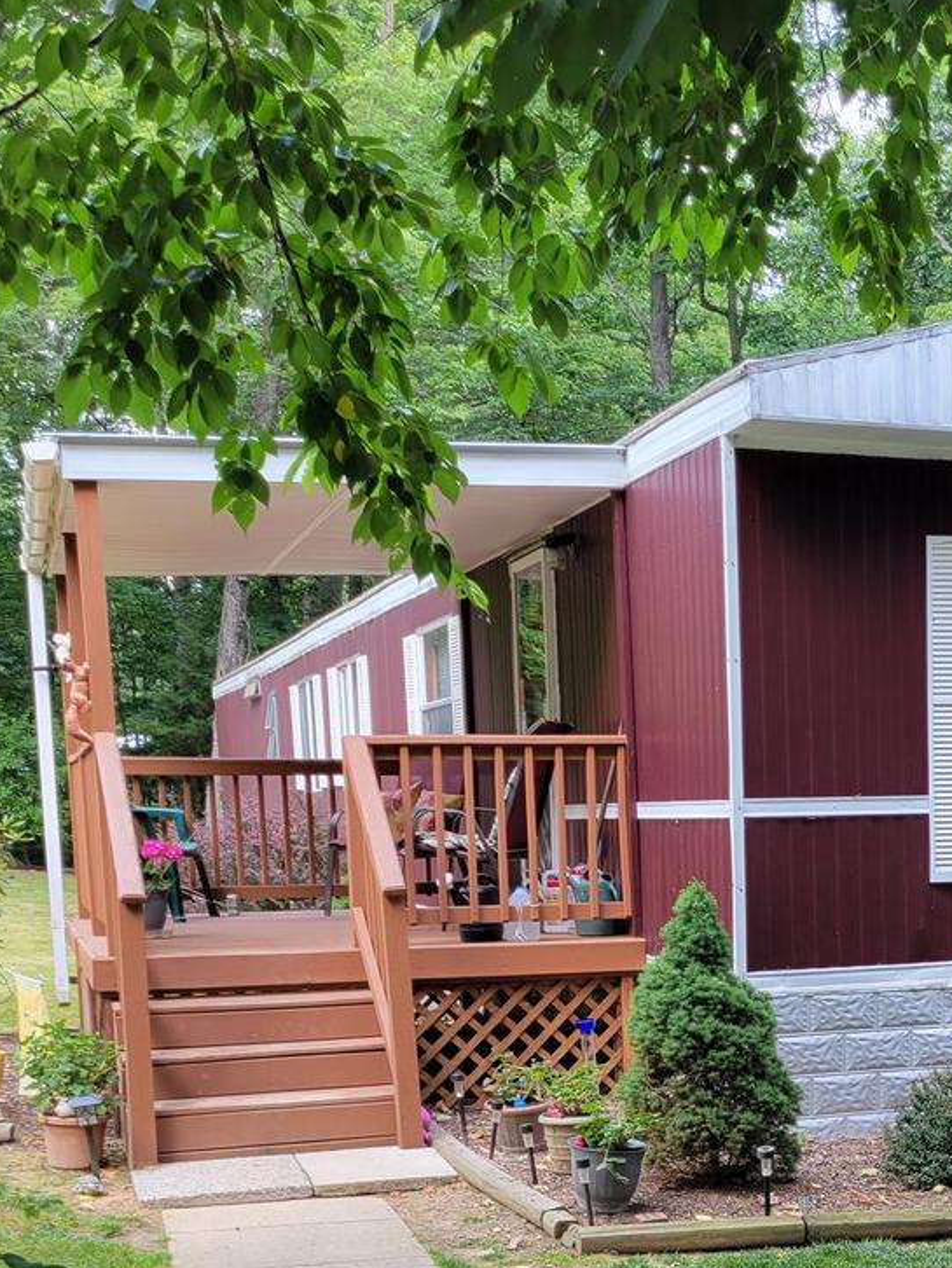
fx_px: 2016
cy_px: 1074
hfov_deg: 25.7
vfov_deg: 33.6
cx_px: 861
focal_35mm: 55
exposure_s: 1/120
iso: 50
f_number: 1.8
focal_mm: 5.4
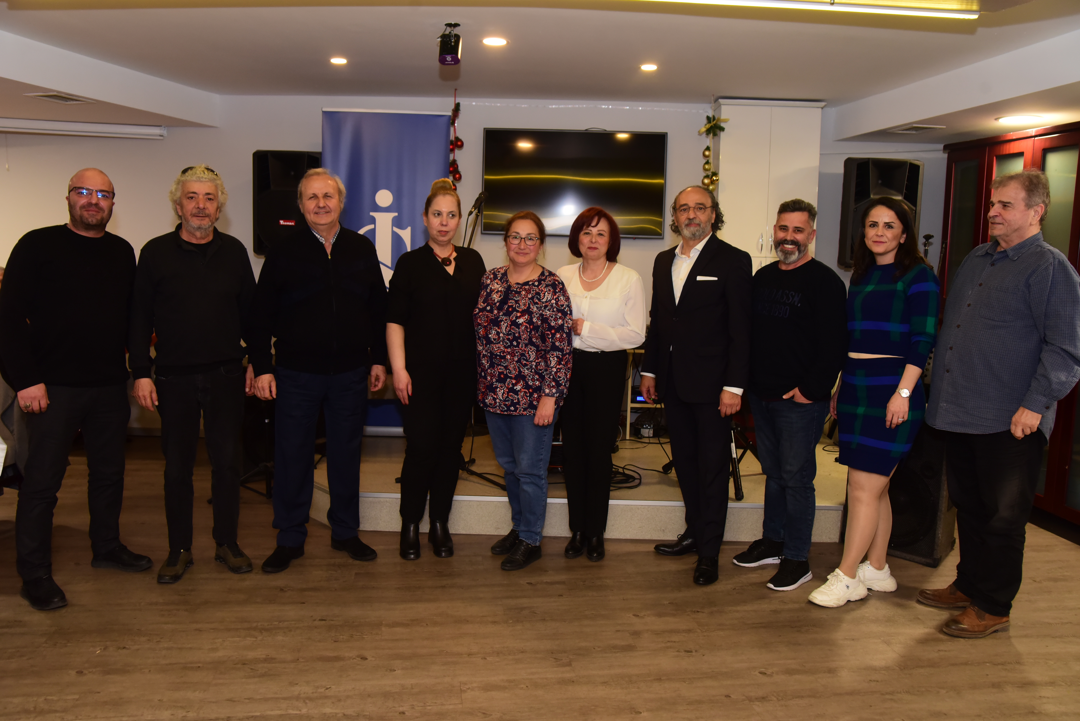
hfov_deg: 65.5
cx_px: 540
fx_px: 840
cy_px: 360
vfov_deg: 46.4
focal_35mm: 28
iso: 1600
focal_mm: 28
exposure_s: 1/60
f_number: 4
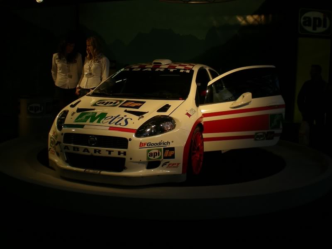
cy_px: 124
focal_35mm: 38
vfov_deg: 37.7
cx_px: 166
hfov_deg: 49.0
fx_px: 364
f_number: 4.6
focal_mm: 6.3
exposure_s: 1/153
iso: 50
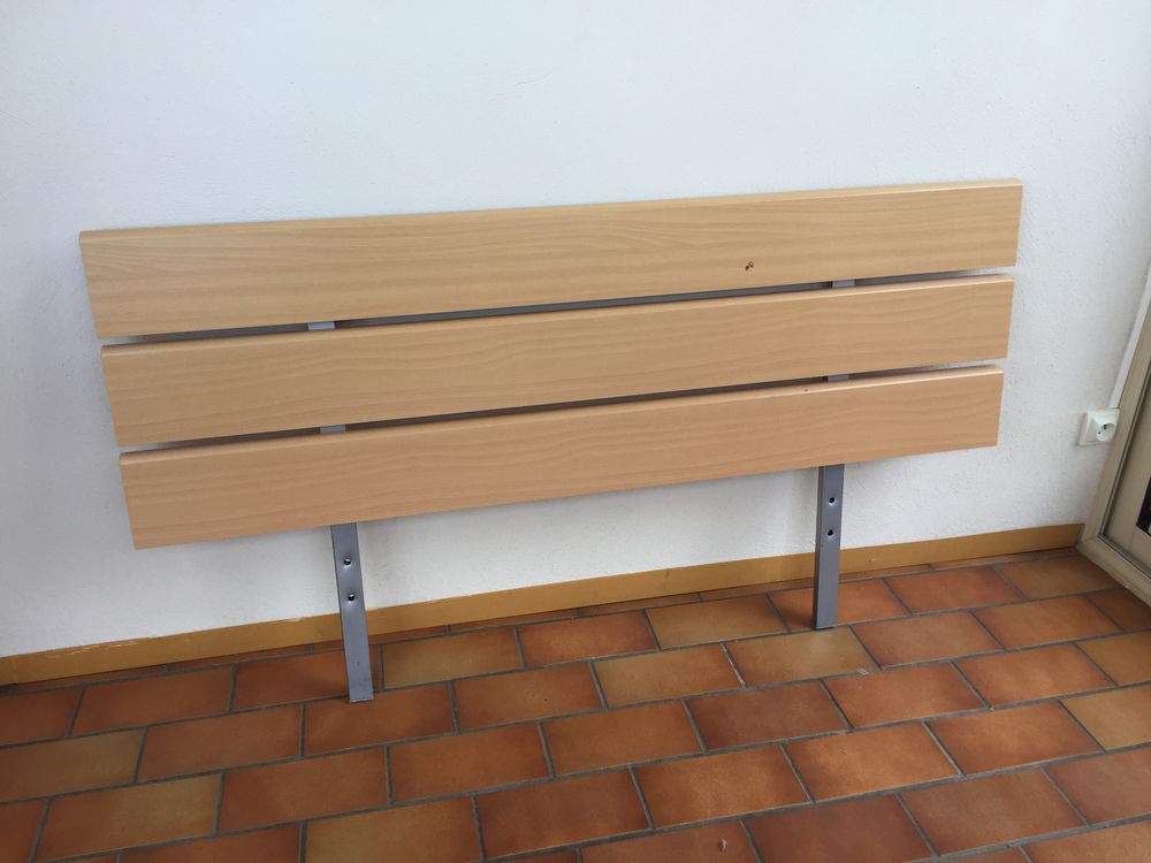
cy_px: 432
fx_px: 964
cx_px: 576
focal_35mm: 29
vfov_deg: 48.2
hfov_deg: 61.7
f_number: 2.2
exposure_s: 1/100
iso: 40
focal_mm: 4.15
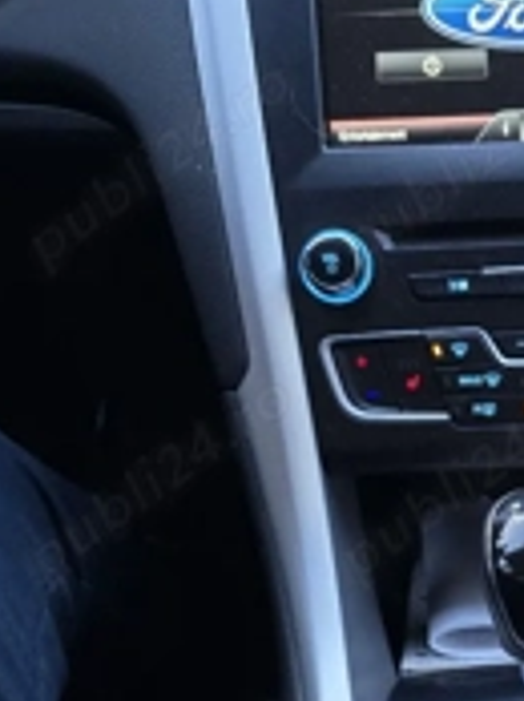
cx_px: 552
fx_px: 1072
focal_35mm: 53
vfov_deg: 35.4
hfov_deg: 25.7
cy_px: 528
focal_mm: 6.3
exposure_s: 1/33.4
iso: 500
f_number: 1.7
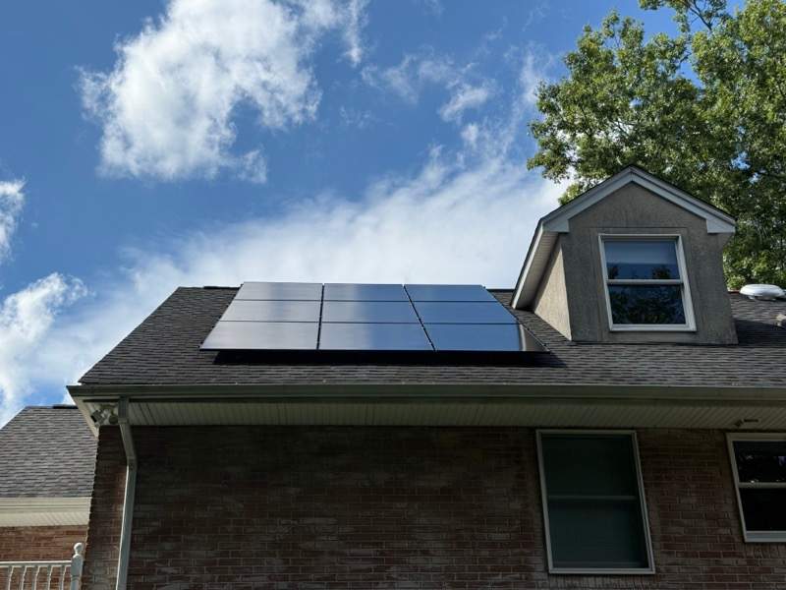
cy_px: 295
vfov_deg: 30.3
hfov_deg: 39.7
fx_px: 1090
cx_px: 393
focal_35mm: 48
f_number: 1.78
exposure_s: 1/4587
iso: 64
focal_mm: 6.76
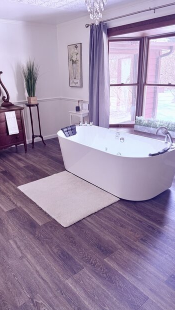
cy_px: 152
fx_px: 223
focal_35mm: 27
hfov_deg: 42.9
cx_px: 79
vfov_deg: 69.8
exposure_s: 1/121
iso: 200
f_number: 1.78
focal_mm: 6.76
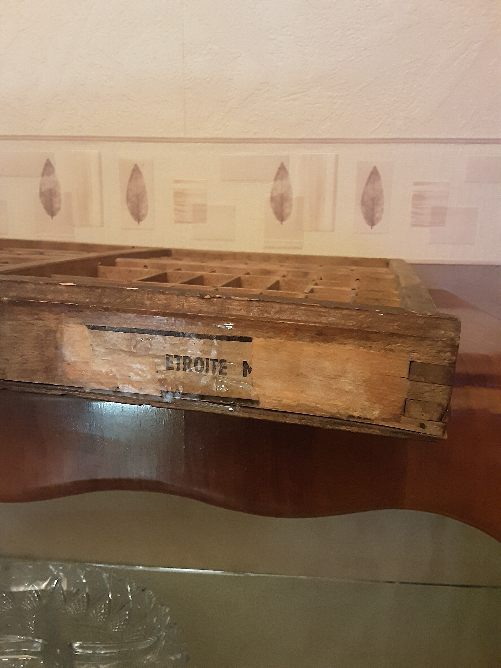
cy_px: 334
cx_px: 250
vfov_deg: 63.4
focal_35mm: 28
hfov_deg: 49.7
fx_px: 540
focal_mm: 2.9
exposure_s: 1/25
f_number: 1.9
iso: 320
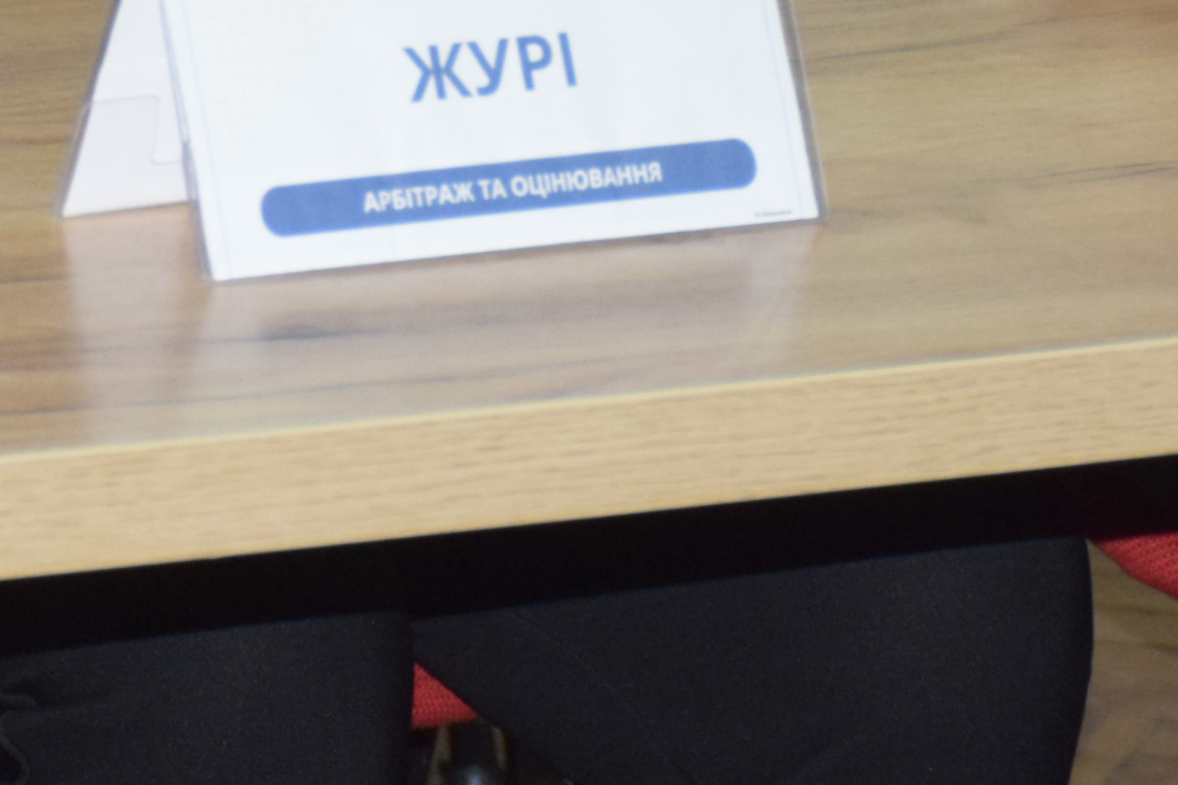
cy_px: -627
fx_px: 10404
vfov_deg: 4.3
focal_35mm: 318
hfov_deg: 6.5
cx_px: 333
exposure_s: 1/60
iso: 1100
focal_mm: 52
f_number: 4.8
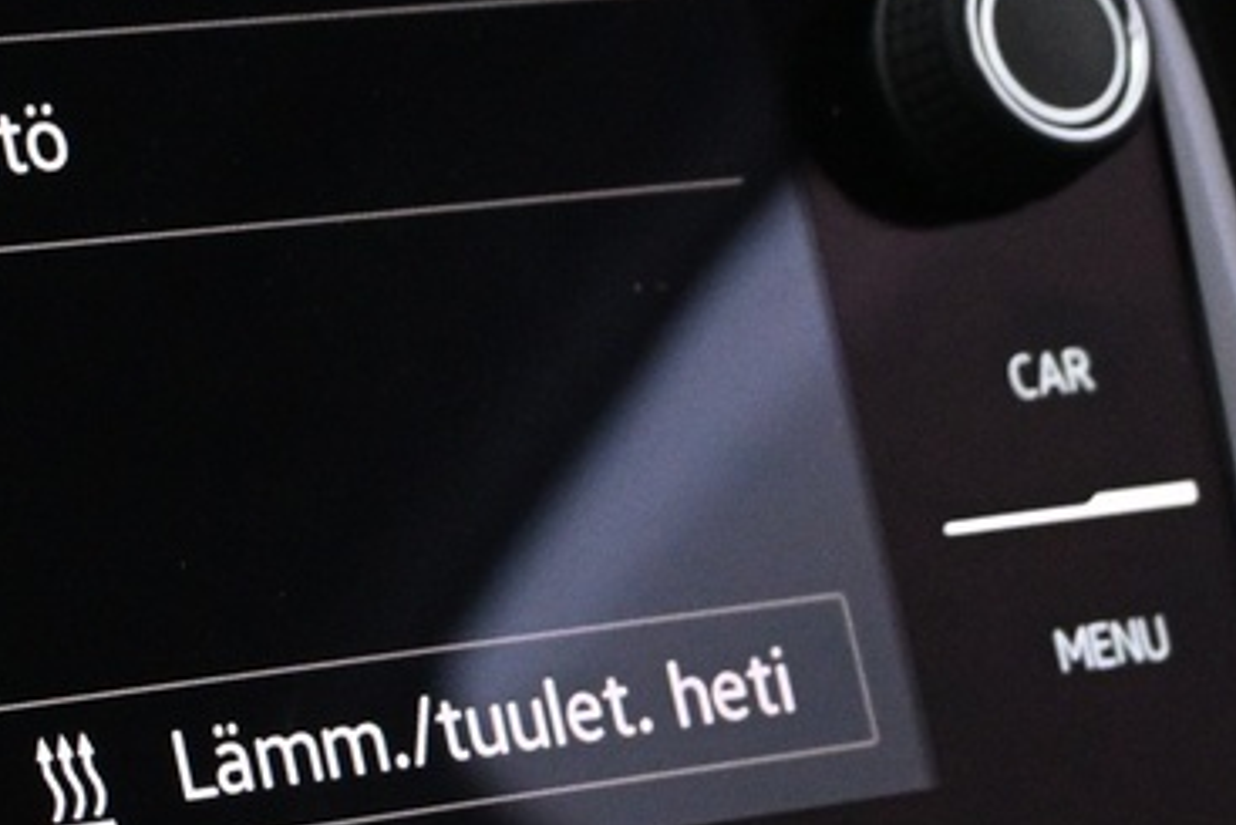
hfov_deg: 13.0
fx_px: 5228
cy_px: 313
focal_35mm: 152
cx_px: -418
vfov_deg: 9.0
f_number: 4.2
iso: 1600
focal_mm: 23
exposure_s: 1/50
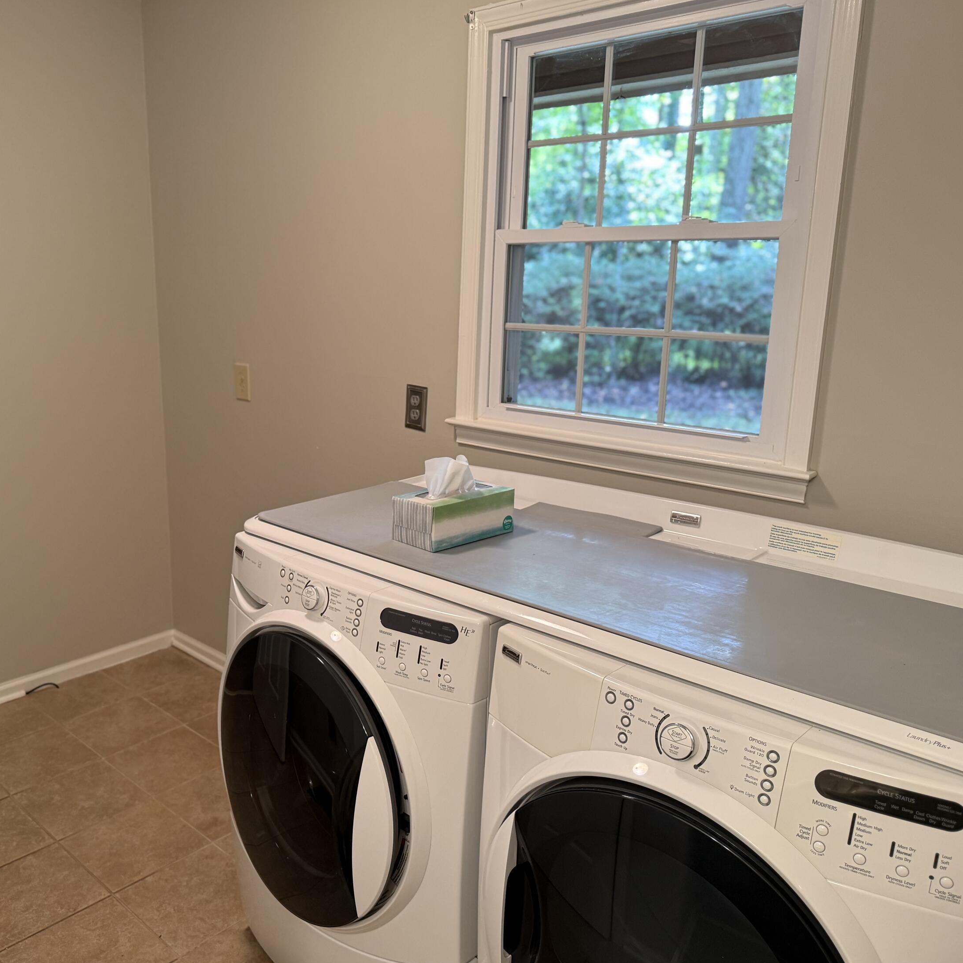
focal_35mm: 29
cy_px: 485
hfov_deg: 54.7
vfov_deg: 55.6
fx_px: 913
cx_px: 340
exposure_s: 1/60
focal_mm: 6.76
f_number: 1.78
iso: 200
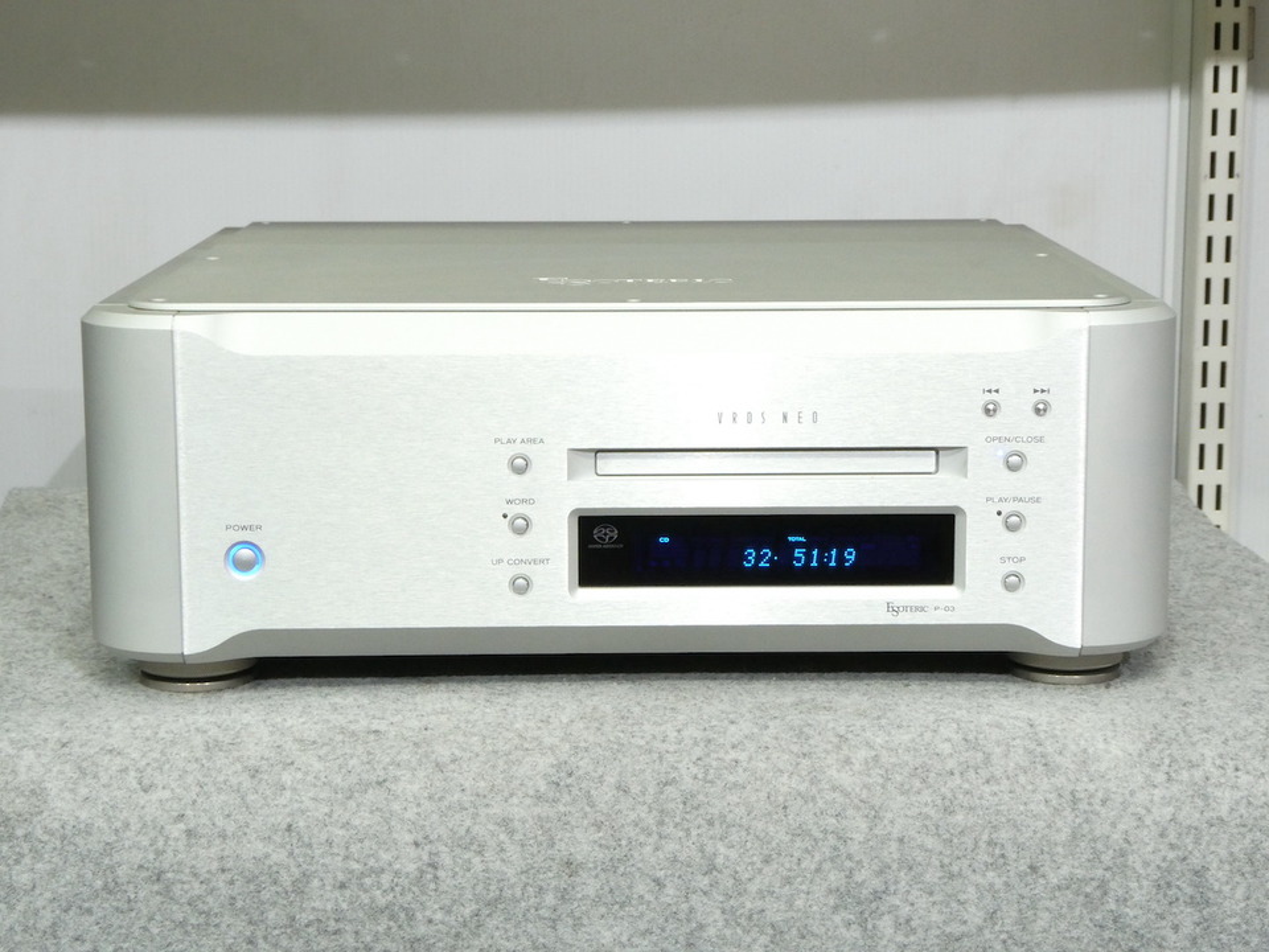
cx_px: 634
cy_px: 476
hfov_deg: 27.8
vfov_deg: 21.0
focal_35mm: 70
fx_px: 2566
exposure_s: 1/8
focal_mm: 12.5
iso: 400
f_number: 5.6
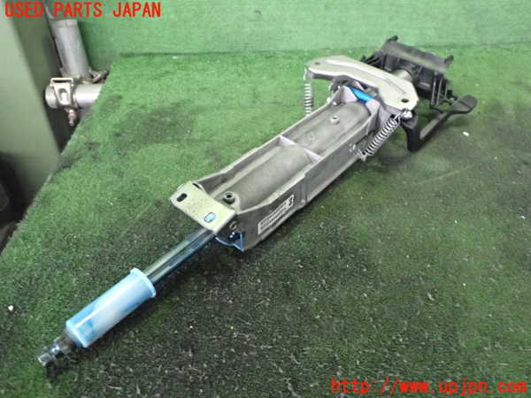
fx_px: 460
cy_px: 199
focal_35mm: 30
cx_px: 266
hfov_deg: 60.0
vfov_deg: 46.8
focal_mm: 5.4
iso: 3200
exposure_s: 1/200
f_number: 2.3
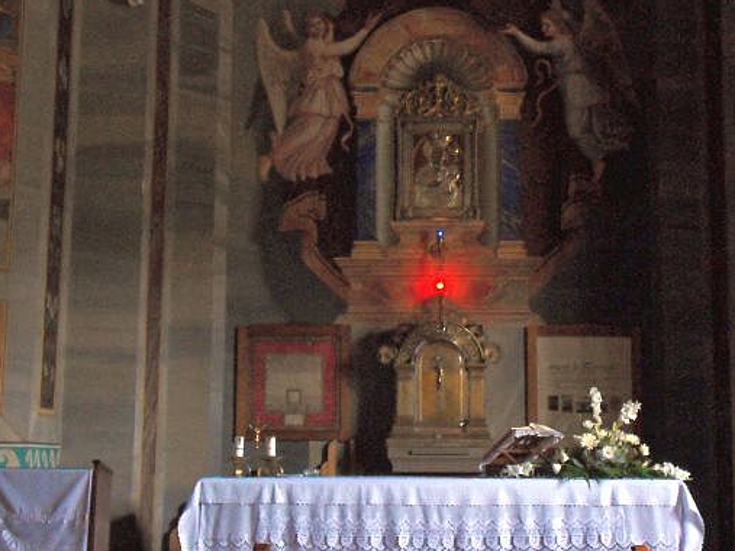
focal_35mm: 71
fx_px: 1507
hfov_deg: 27.4
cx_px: 423
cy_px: 223
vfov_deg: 20.7
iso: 800
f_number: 4.2
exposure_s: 1/8
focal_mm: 7.9
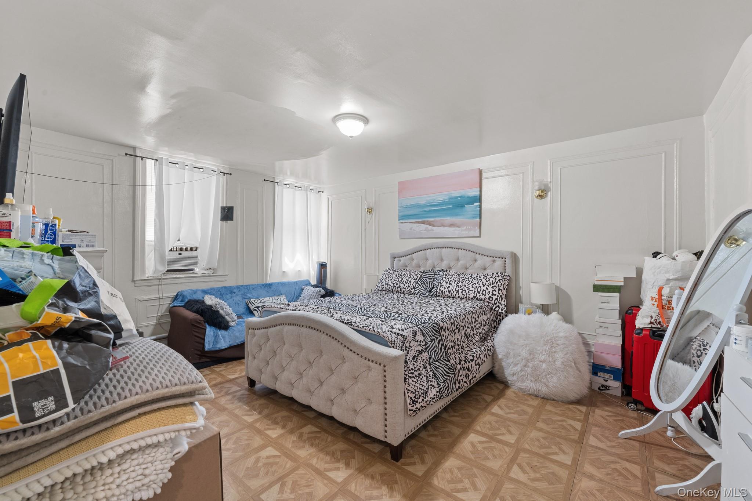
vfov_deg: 81.2
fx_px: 292
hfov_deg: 104.3
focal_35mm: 14
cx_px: 376
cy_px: 250
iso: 500
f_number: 10
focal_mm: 14
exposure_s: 1/1.25
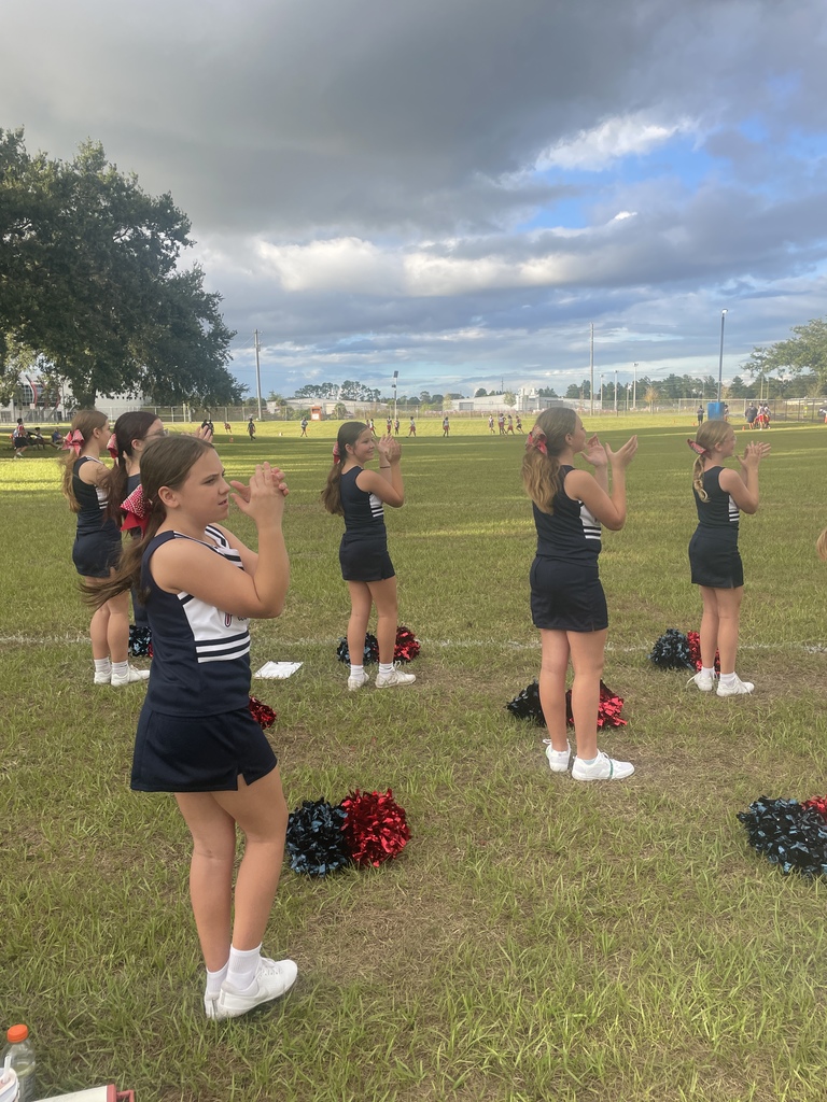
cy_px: 551
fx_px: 828
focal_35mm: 26
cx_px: 414
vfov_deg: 67.3
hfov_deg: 53.1
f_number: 1.6
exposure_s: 1/812
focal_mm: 4.2
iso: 32
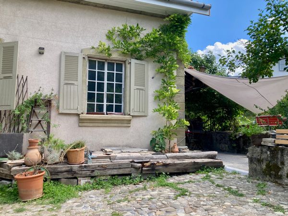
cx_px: 144
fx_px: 233
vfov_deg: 49.7
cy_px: 108
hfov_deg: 63.4
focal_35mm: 28
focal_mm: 3.99
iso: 20
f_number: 1.8
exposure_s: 1/476
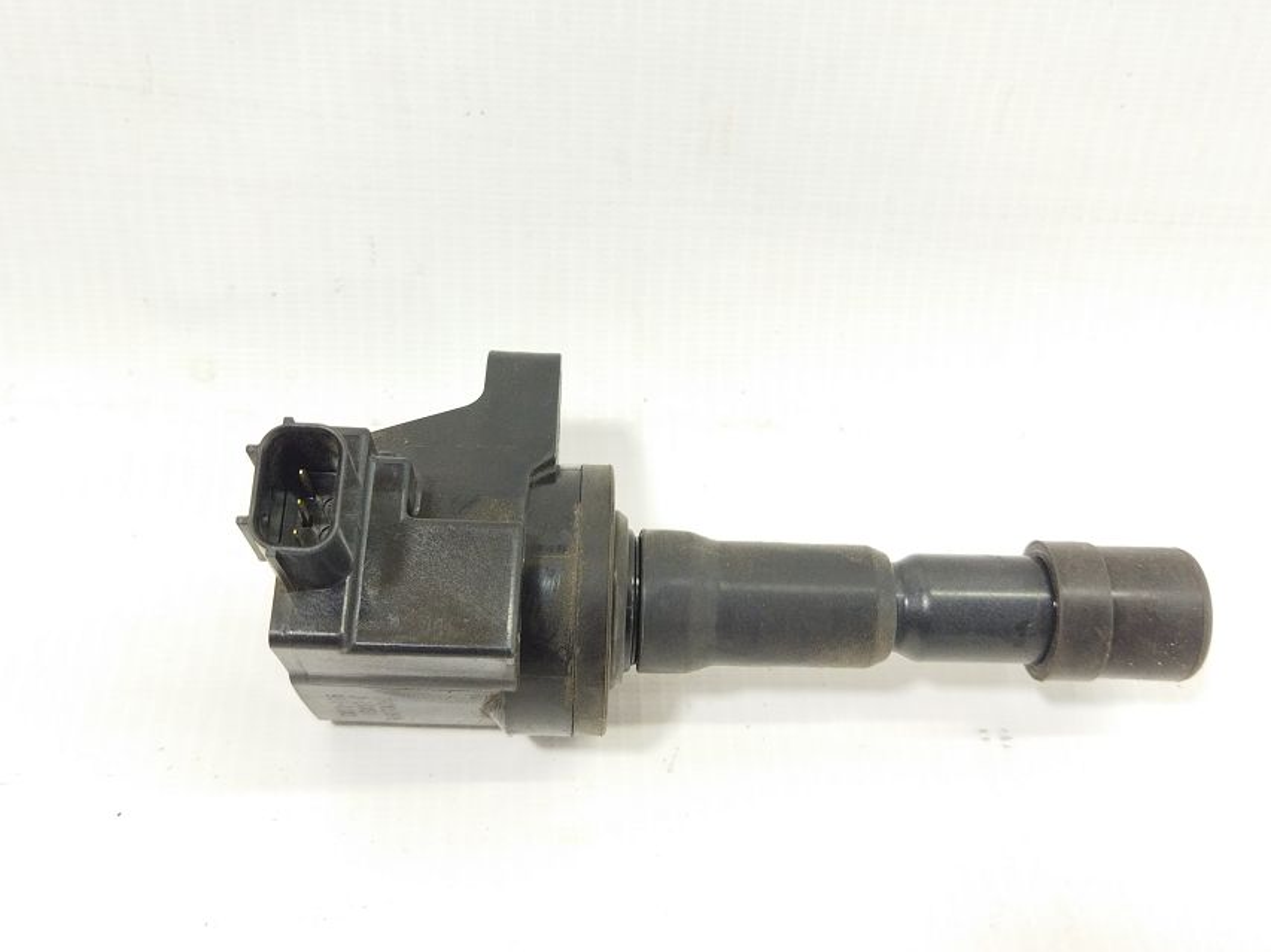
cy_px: 442
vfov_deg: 37.7
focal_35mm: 38
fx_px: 1395
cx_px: 668
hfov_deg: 49.0
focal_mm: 4.71
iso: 191
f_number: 1.79
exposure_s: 1/100
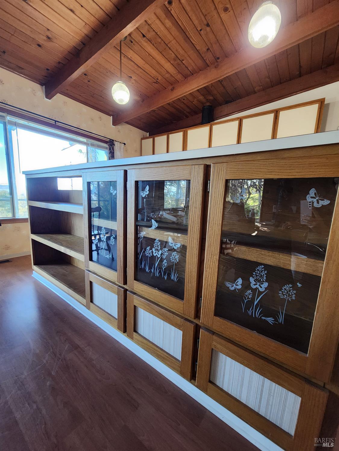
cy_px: 226
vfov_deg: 106.2
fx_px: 170
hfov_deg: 89.9
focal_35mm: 13
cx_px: 170
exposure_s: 1/60
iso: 400
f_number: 2.2
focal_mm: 2.2
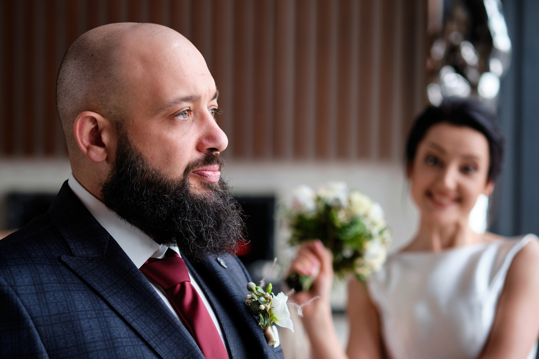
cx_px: 270
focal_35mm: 90
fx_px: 1347
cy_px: 180
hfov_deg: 22.6
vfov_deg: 15.2
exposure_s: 1/60
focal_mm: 60
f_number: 2.4
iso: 400
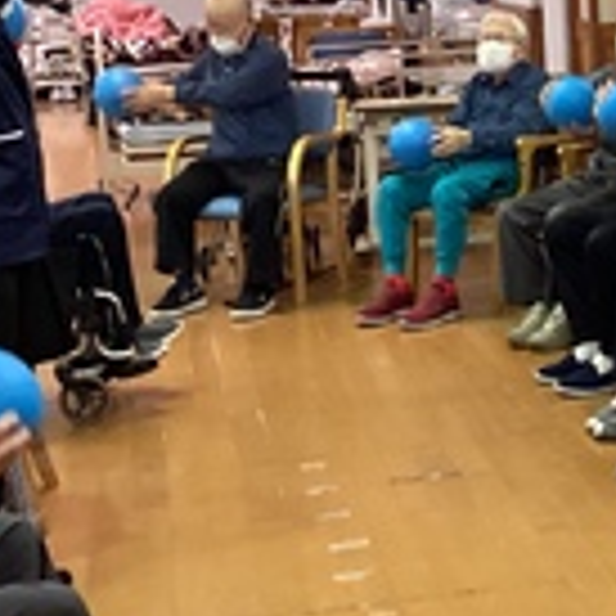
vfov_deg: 17.4
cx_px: 697
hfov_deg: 16.8
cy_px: 245
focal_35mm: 100
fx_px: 2013
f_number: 2.4
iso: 250
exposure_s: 1/33
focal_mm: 3.3
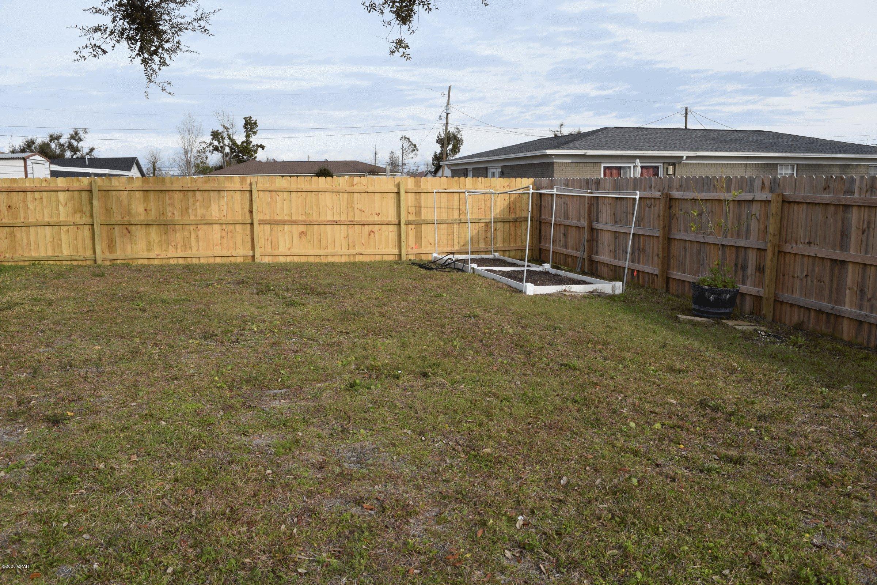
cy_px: 292
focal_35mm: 27
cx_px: 438
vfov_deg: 47.9
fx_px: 658
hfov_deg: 67.4
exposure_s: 1/320
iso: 200
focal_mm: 18
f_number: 9
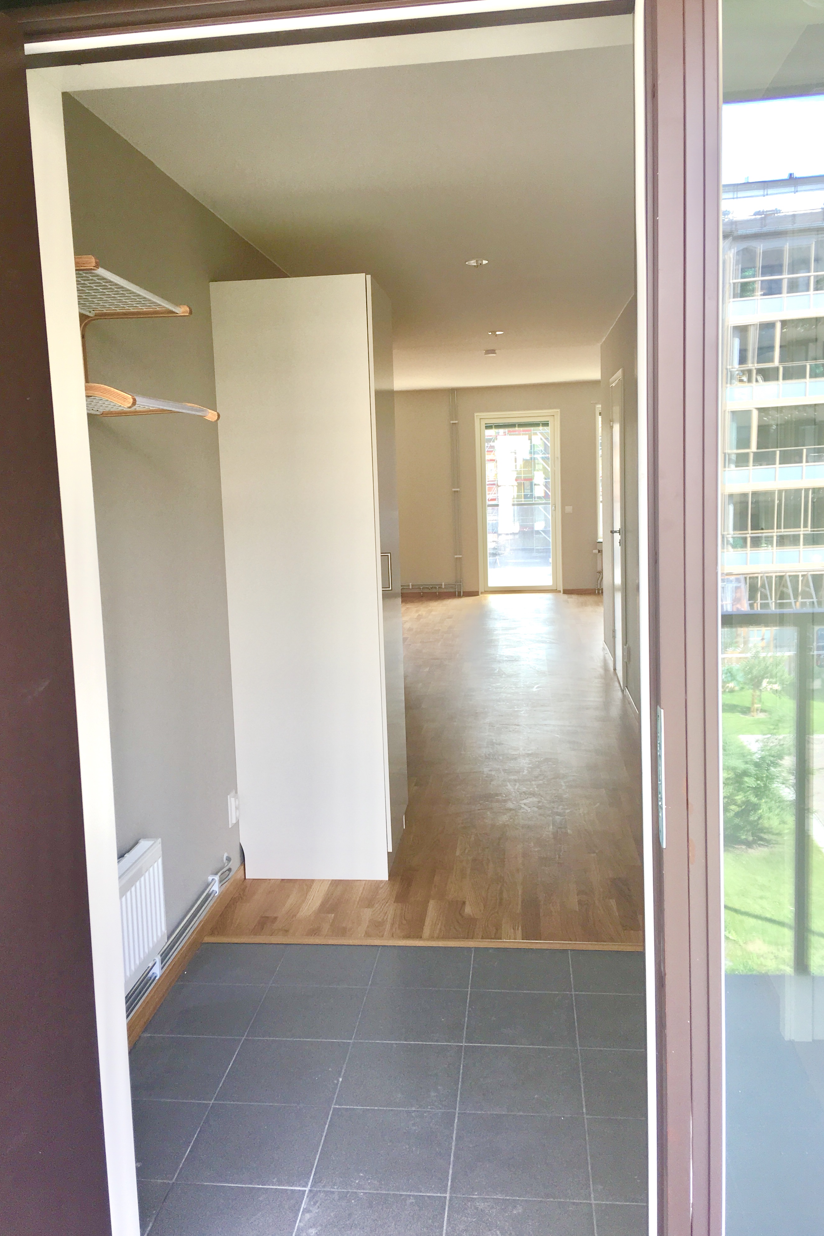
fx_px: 1064
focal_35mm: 31
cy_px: 605
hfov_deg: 42.3
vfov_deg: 60.3
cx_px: 383
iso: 32
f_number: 2.2
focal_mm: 4.15
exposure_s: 1/100
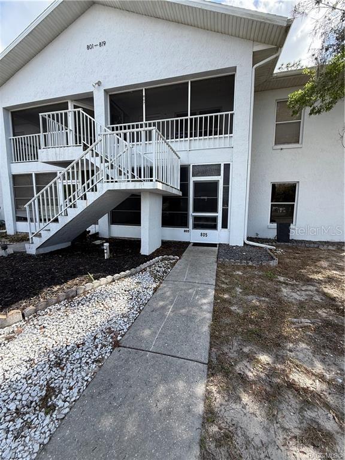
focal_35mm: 14
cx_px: 172
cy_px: 230
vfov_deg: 102.1
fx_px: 186
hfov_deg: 85.7
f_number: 2.2
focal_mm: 2.22
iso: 50
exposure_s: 1/559
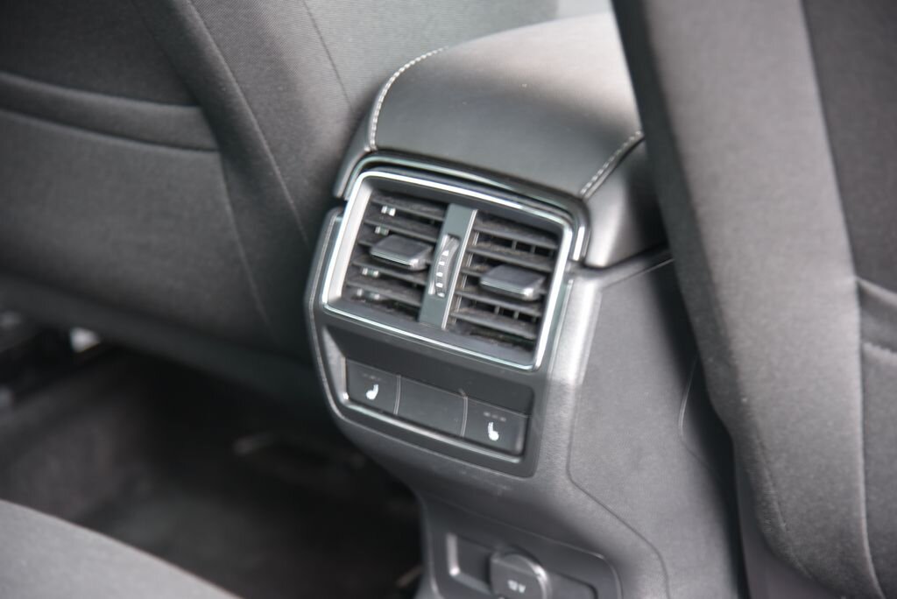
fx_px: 2443
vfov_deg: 14.0
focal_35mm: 98
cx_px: 448
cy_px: 300
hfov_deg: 20.8
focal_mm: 98
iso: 500
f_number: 4
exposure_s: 1/4
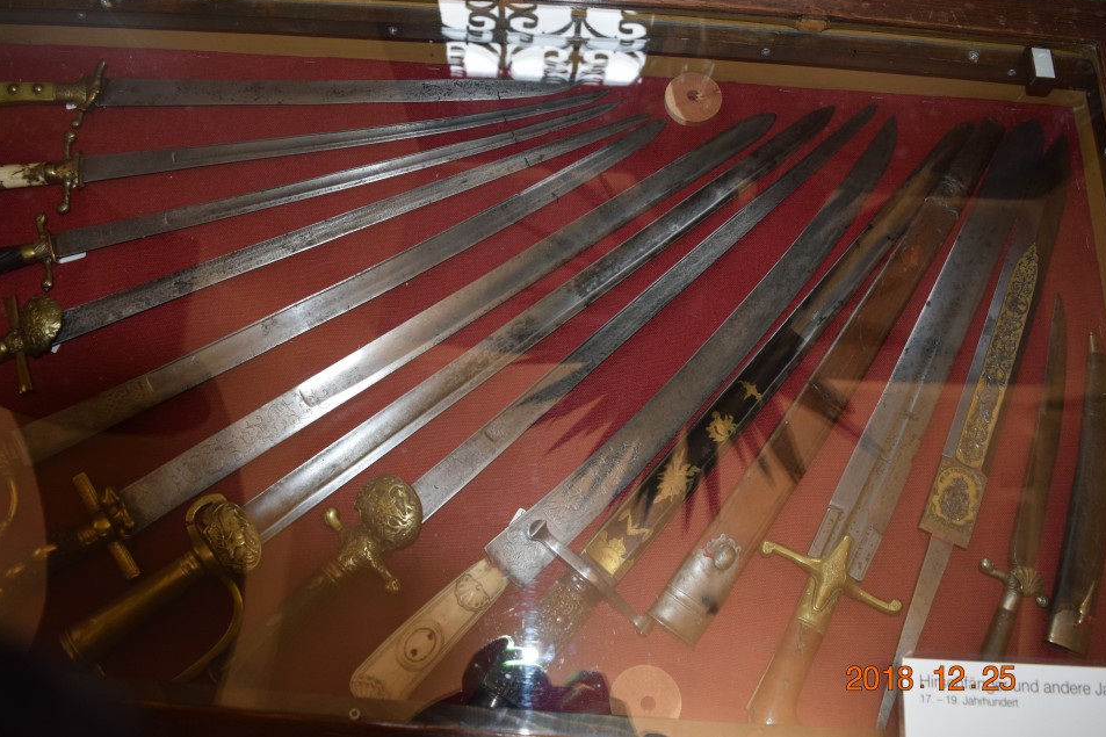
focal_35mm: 29
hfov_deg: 63.7
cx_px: 534
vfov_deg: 44.9
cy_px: 342
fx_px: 891
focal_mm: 18
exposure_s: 1/100
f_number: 4.5
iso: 800
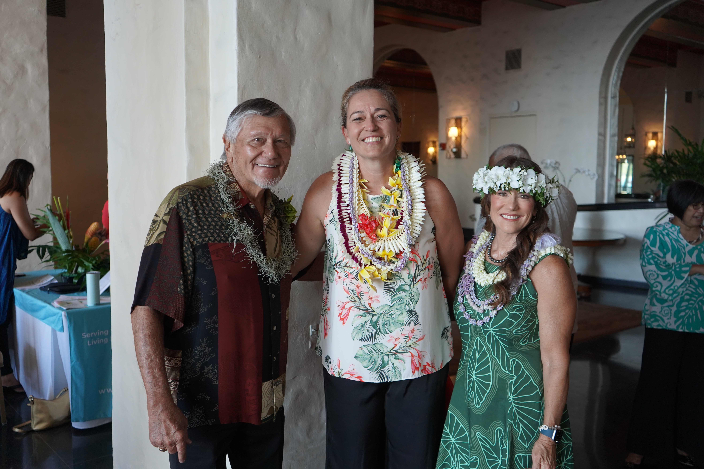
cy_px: 234
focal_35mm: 34
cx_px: 352
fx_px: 665
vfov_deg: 38.9
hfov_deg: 55.8
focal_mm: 34
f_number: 4
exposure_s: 1/160
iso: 1600
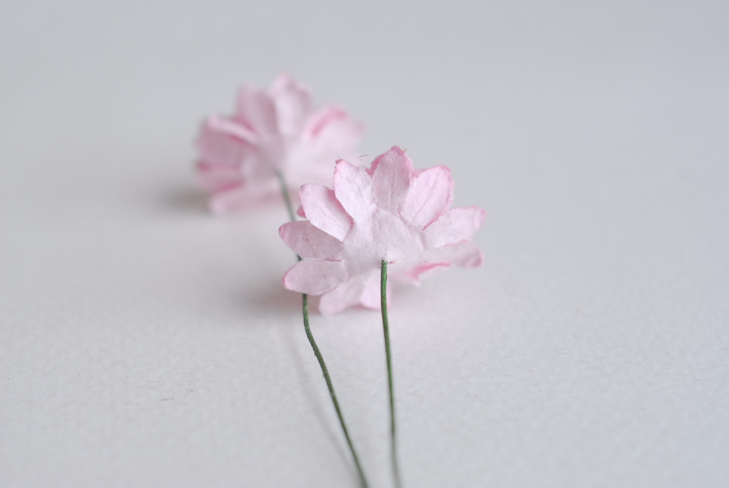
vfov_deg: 22.7
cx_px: 364
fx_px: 1216
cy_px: 244
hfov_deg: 33.4
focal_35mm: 60
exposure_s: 1/160
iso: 640
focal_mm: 40
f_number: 5.6
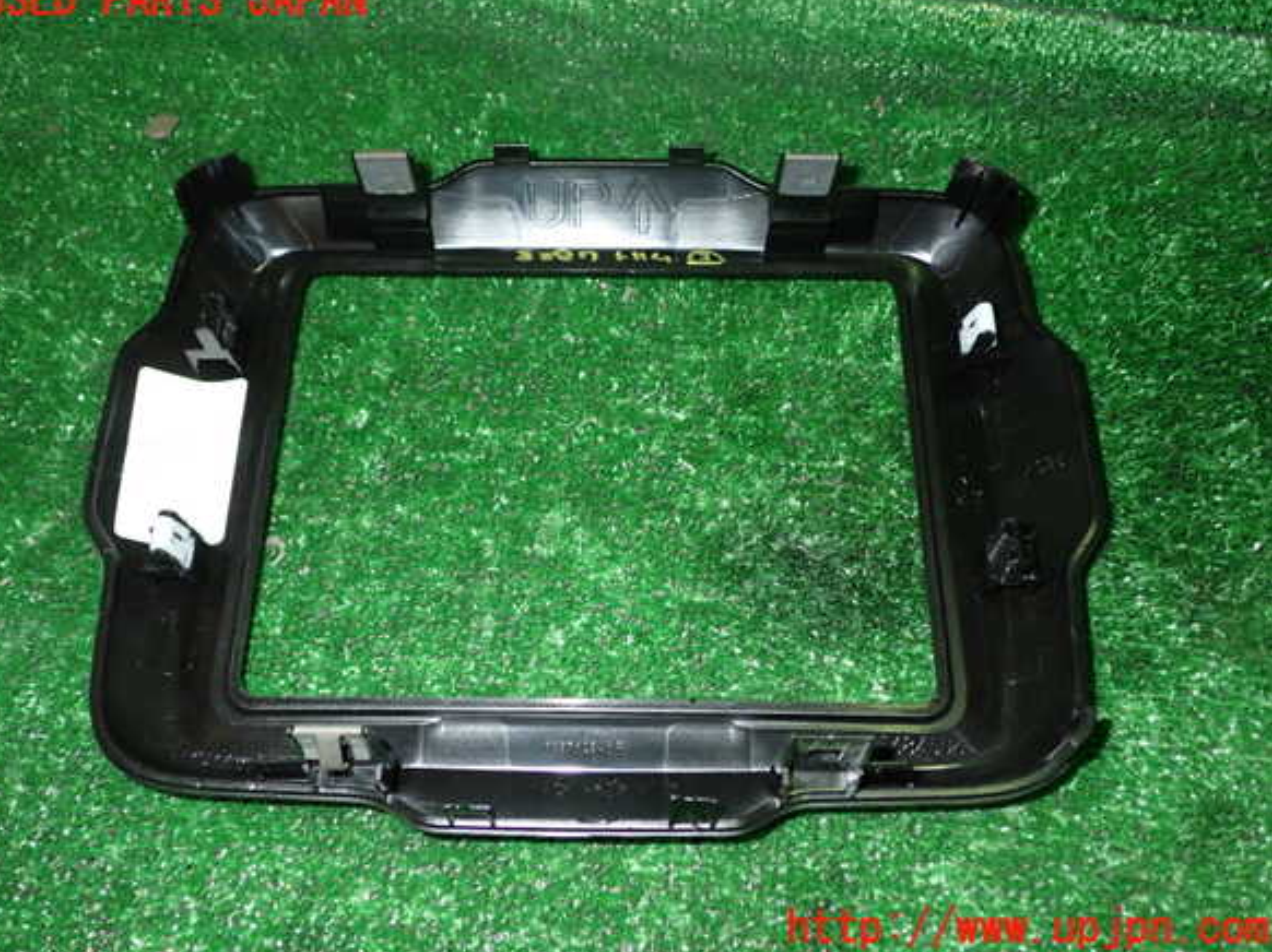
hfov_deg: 55.4
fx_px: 1212
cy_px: 465
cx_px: 625
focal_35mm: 33
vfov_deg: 42.9
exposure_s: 1/30
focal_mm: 5.79
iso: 640
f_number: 7.1
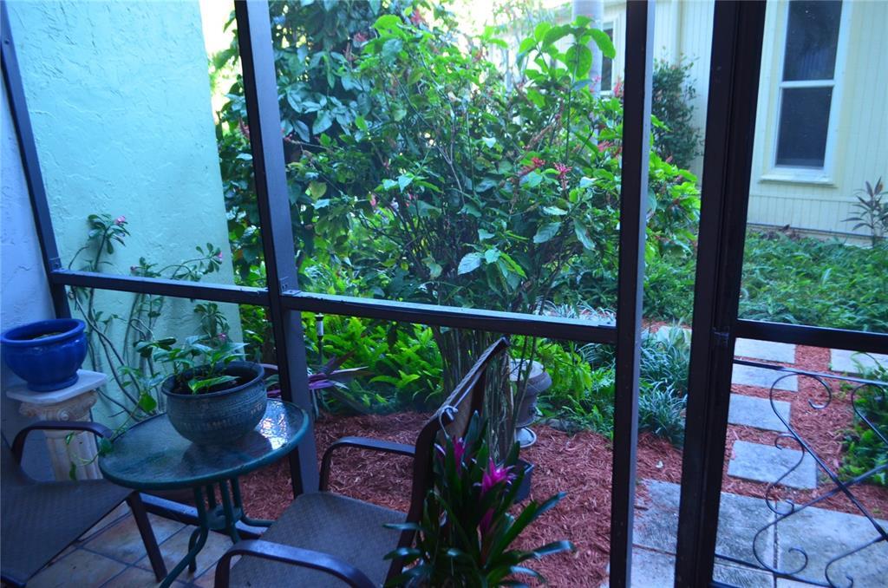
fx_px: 665
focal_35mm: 27
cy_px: 294
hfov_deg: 67.5
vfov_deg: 47.7
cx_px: 444
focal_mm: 18
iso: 800
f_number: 4
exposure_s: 1/60
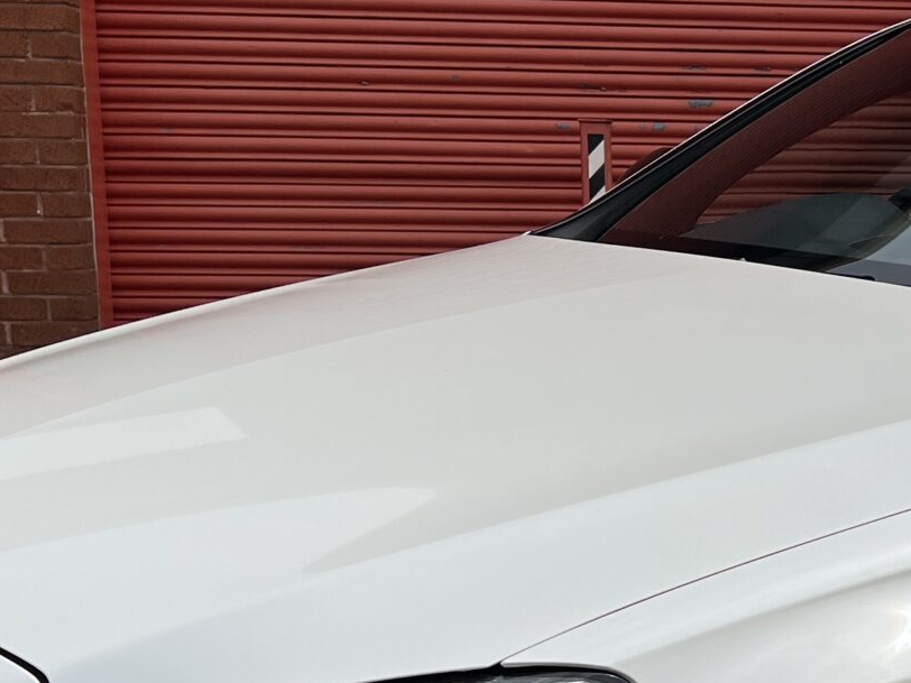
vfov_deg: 17.7
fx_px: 2158
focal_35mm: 82
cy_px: 645
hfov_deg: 22.9
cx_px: 912
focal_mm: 5.7
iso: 50
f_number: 1.5
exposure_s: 1/6579
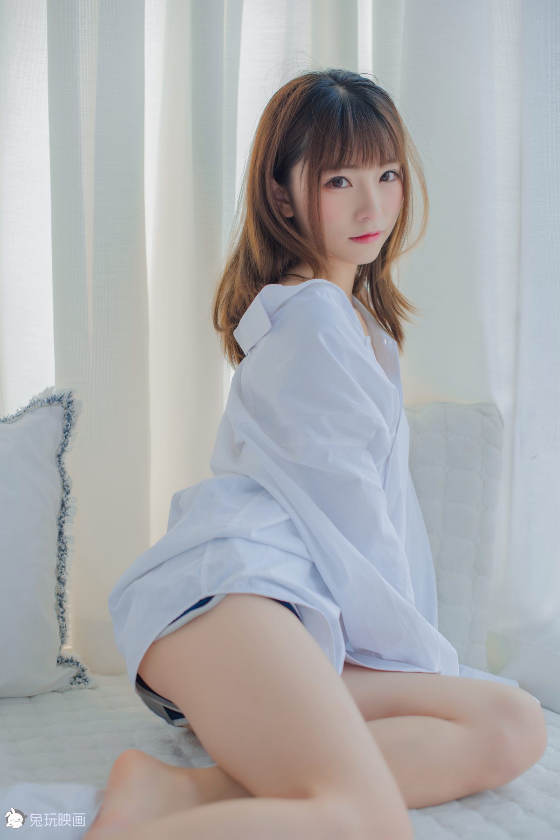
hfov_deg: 27.0
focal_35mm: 50
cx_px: 280
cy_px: 420
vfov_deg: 39.6
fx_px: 1166
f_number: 2.5
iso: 100
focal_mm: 50
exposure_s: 1/200
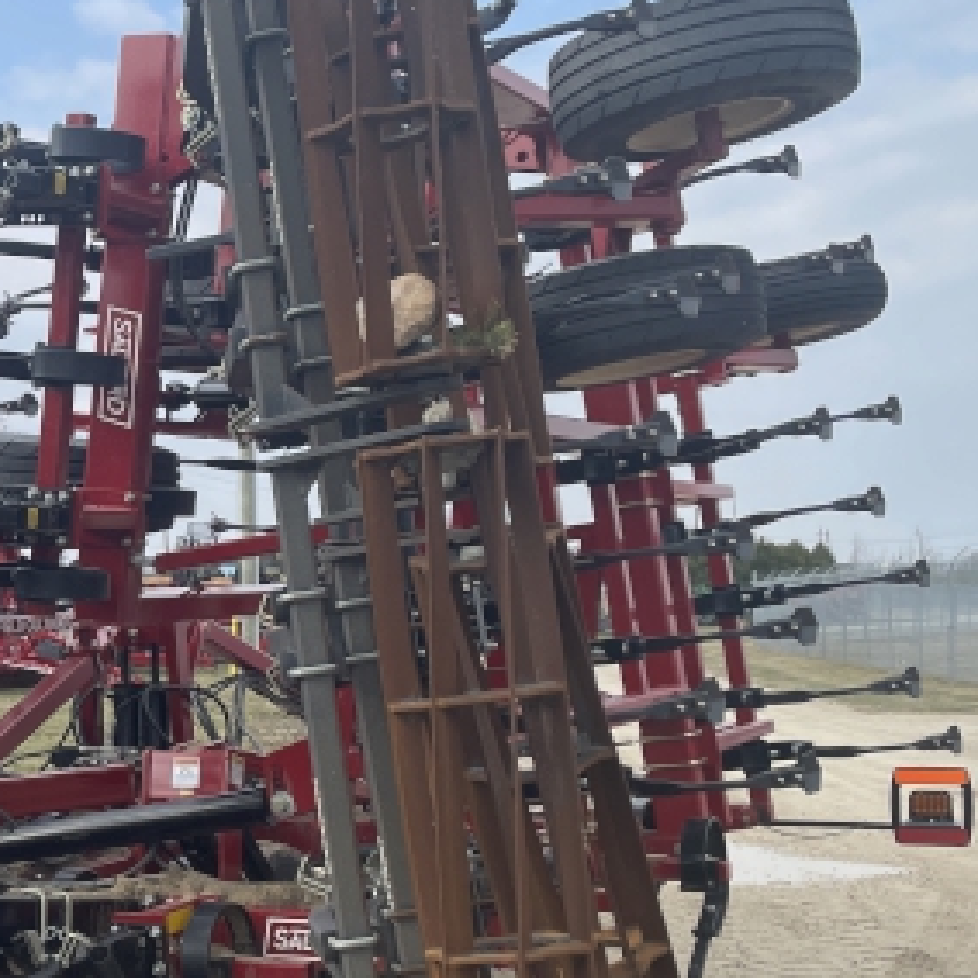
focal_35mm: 65
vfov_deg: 26.4
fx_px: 2078
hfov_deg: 24.3
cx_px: -156
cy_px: 605
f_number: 1.6
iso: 32
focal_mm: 4.2
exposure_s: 1/2451
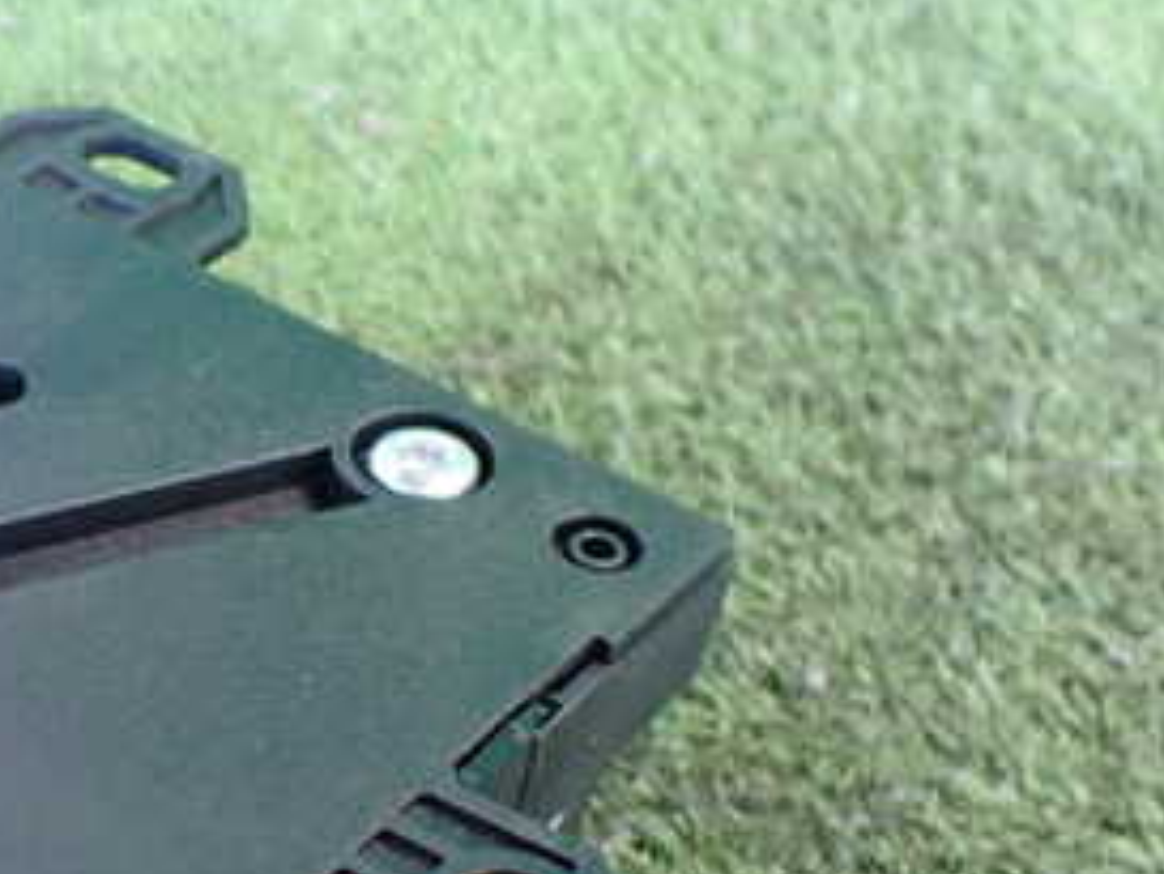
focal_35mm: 66
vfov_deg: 22.2
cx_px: 0
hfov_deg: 27.7
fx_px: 2220
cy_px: 601
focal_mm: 5.4
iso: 800
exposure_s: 1/30
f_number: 2.3
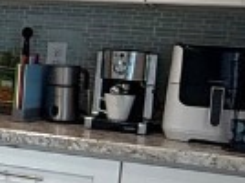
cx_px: -190
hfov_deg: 15.8
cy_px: 86
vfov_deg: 13.8
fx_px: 756
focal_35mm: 107
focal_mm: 2.22
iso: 250
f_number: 2.2
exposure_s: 1/120
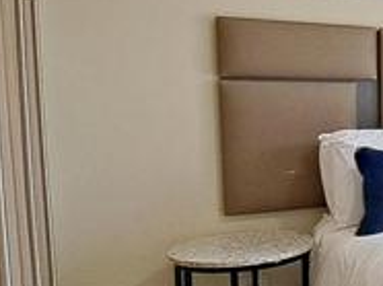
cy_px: 160
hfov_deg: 24.0
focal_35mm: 56
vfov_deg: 26.0
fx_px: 619
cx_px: 624
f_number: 2.2
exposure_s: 1/50
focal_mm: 1.74
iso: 125
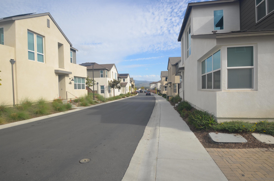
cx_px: 137
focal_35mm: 18
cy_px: 90
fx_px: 137
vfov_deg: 67.1
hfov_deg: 90.1
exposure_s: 1/250
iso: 100
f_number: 8
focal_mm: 12
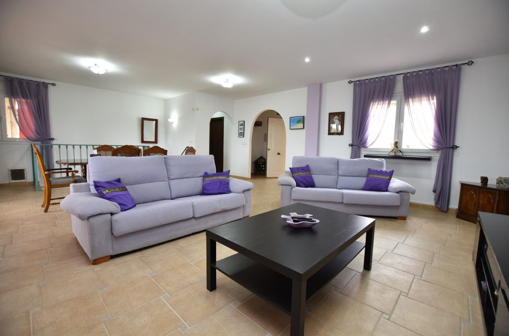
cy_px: 168
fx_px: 212
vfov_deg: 77.0
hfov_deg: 100.5
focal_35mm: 15
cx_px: 254
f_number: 3.5
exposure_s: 1/30
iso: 200
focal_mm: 10
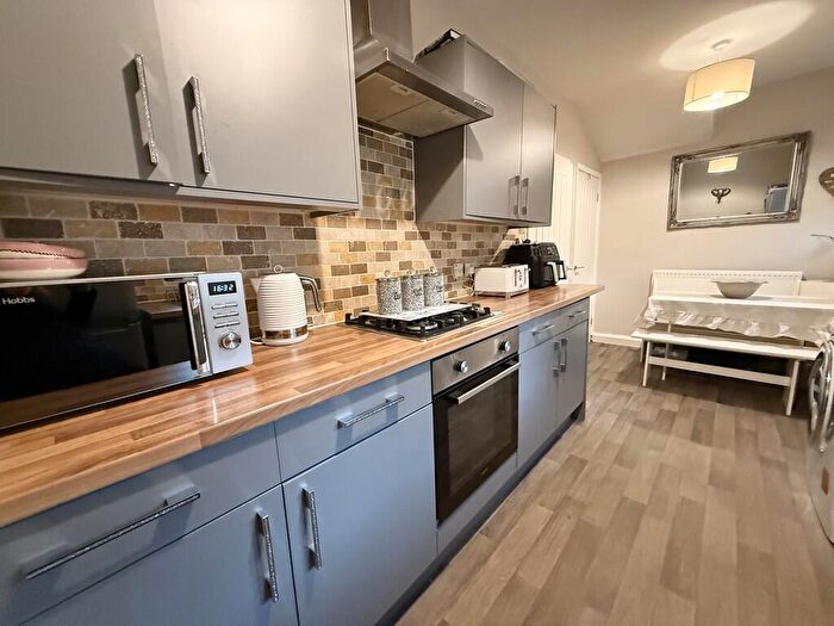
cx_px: 417
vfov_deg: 85.7
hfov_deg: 102.1
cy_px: 313
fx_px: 337
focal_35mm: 14
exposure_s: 1/50
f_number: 2.2
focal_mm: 2.22
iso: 800
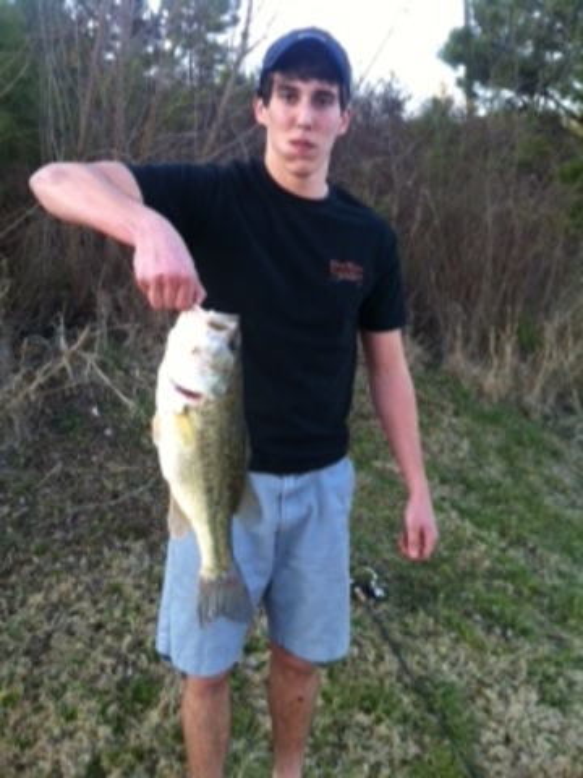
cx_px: 292
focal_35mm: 35
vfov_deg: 52.6
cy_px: 389
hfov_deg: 40.7
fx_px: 786
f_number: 2.8
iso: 125
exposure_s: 1/120
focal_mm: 3.85
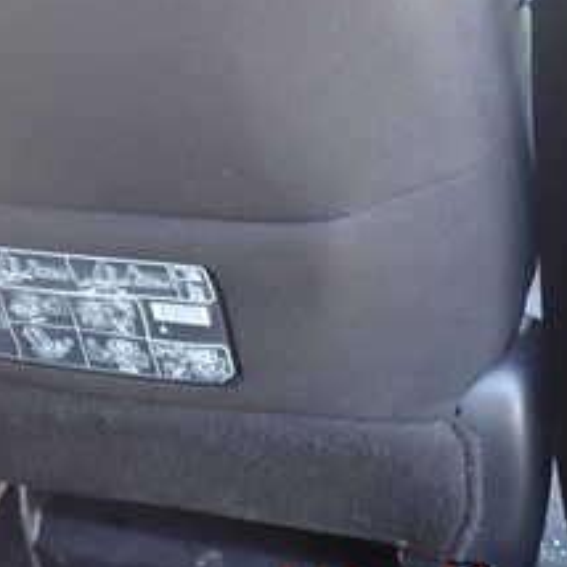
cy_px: 34
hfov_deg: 27.0
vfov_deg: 26.6
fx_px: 1149
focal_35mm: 62
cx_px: 85
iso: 200
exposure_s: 1/40
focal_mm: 4.5
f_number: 2
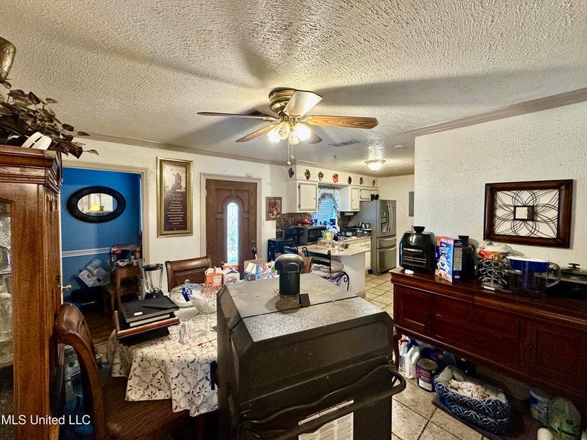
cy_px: 220
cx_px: 294
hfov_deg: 102.1
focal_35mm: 14
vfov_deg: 85.7
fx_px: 237
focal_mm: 2.22
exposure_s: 1/60
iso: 500
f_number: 2.2
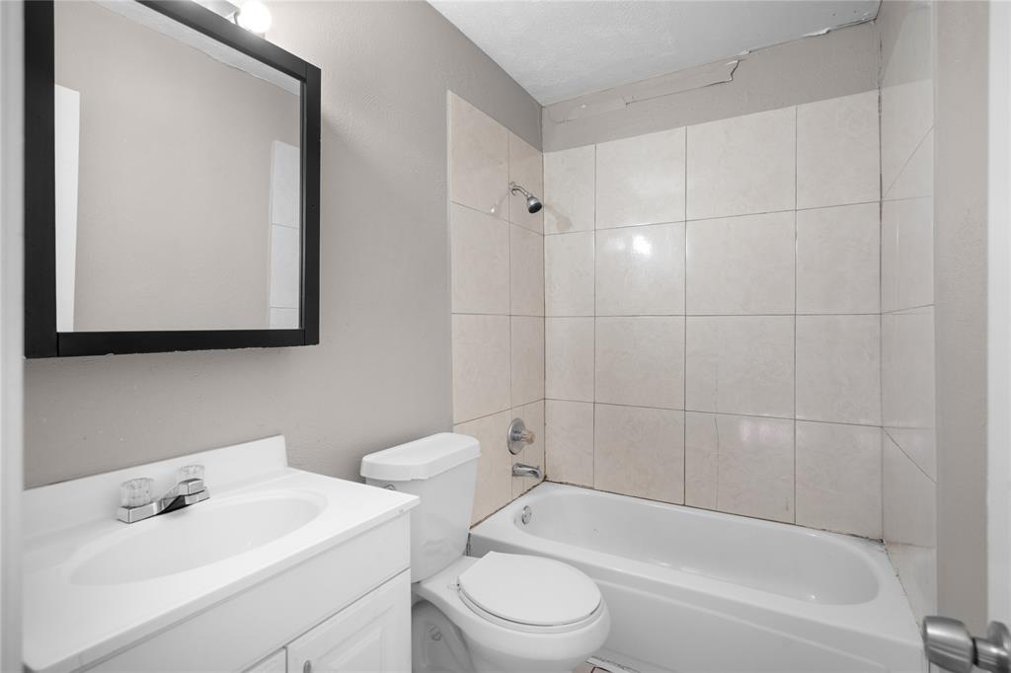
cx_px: 506
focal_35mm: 17
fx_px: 477
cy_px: 336
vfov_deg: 70.4
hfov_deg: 93.3
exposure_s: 1.3
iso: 400
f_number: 7.1
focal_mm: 17
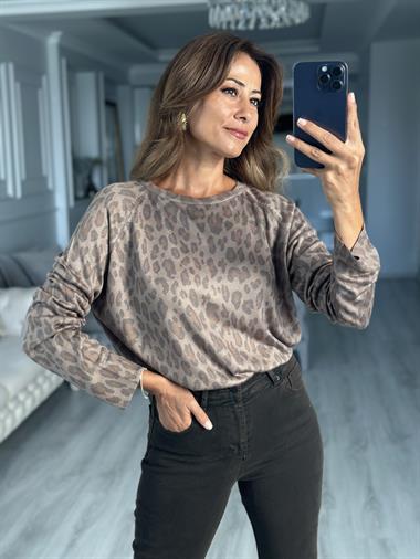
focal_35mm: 48
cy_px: 280
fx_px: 776
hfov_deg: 30.3
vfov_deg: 39.6
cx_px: 210
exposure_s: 1/121
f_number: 1.78
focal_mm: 6.86
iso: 100
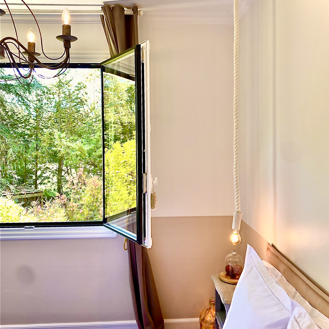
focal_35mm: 31
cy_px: 157
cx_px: 166
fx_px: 333
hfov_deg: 52.5
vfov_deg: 52.5
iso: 40
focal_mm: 4.25
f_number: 1.8
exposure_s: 1/100
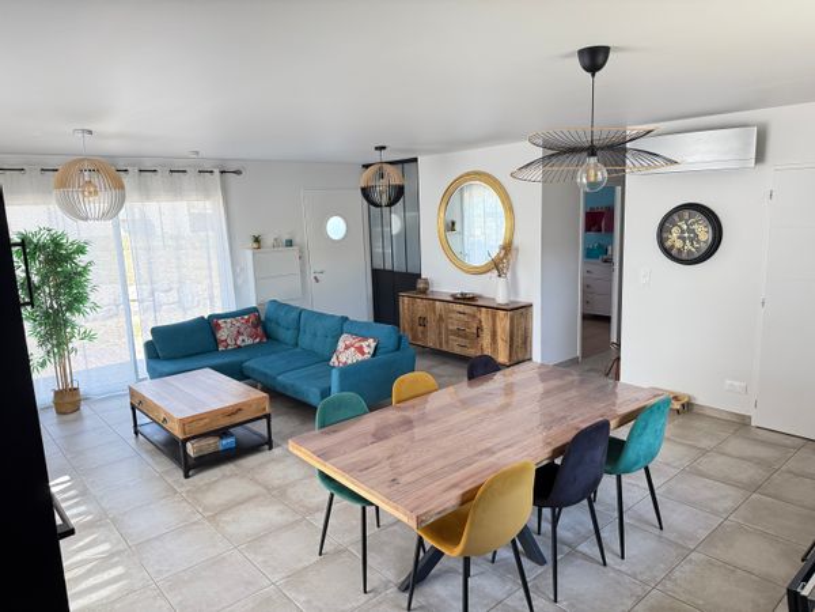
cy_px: 306
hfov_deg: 71.6
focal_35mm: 24
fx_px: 565
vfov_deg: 56.8
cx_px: 408
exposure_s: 1/210
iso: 200
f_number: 1.78
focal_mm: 6.76
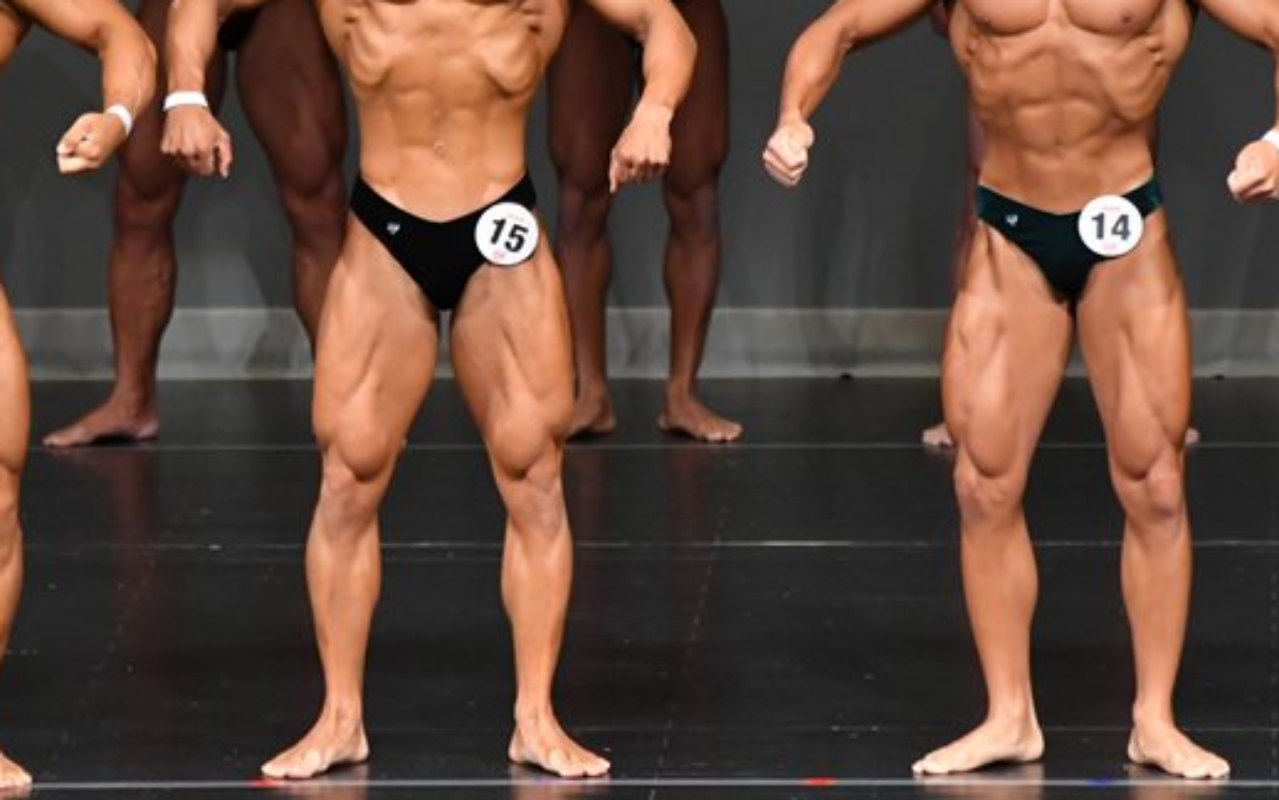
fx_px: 18339
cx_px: 621
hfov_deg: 4.0
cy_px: 249
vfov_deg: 2.5
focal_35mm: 526
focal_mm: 230
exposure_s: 1/400
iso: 4000
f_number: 5.6
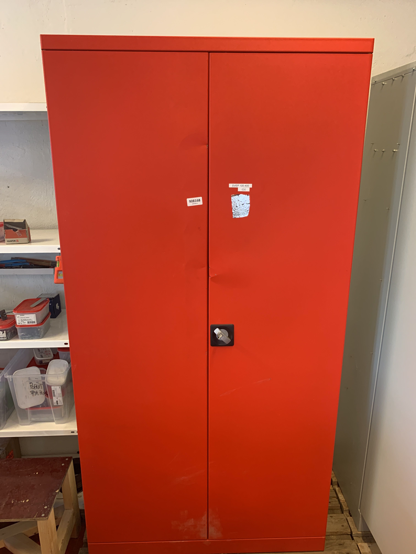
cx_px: 208
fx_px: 417
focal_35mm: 26
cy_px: 277
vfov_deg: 67.3
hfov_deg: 53.1
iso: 160
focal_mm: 4.25
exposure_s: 1/60
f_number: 1.8
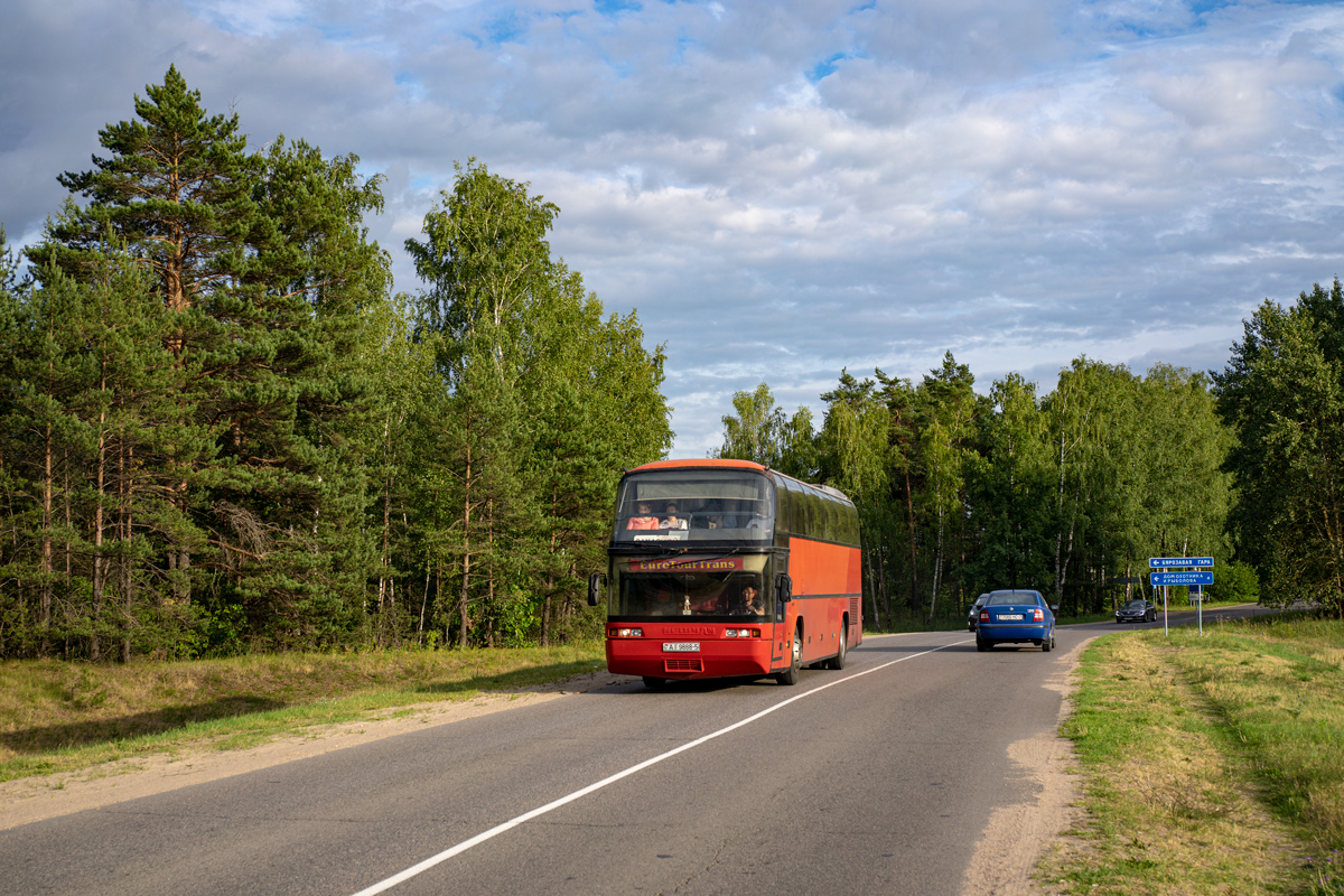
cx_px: 672
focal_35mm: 45
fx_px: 1680
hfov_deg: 43.6
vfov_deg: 29.9
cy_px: 448
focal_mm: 45
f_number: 5
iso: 100
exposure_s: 1/400
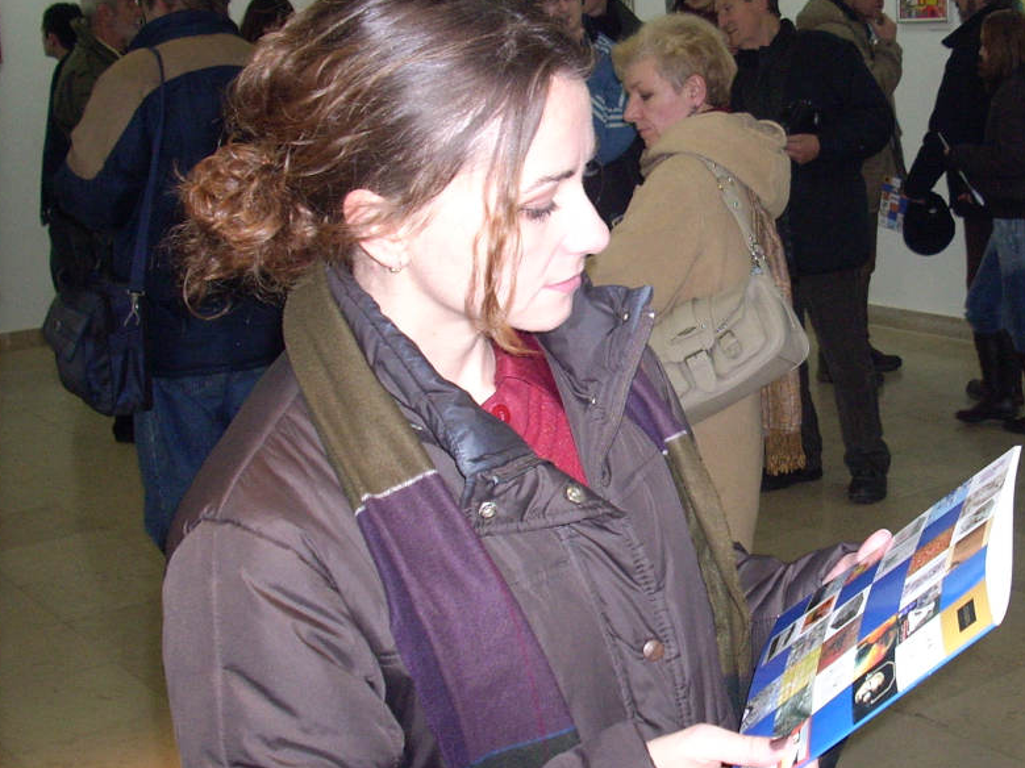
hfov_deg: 33.1
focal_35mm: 57
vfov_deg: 25.6
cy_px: 363
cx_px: 780
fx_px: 1688
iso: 200
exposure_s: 1/60
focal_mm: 6.2
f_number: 2.8
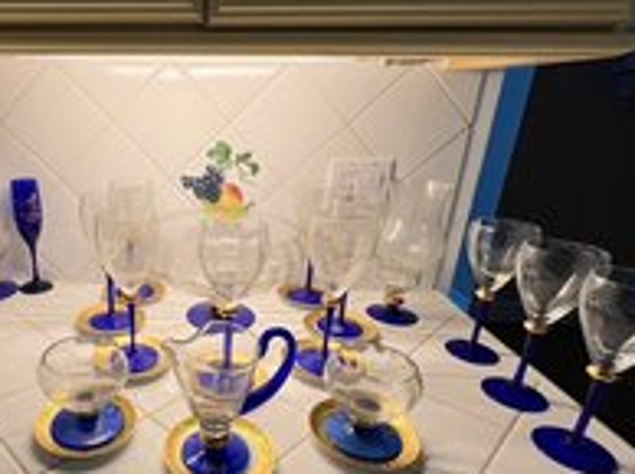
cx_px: 178
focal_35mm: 23
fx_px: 421
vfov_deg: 58.3
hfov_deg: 70.2
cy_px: 286
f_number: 1.8
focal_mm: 1.57
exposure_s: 1/120
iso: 80
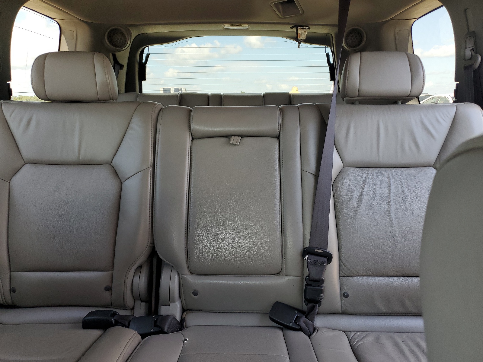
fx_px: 363
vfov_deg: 53.1
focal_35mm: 26
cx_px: 242
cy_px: 181
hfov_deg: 67.3
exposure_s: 1/189
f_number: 1.5
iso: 50
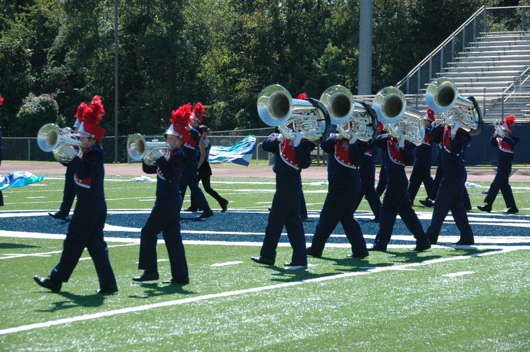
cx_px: 265
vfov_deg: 10.1
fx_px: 1985
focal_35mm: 135
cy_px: 176
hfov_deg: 15.2
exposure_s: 1/500
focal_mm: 90
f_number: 5.6
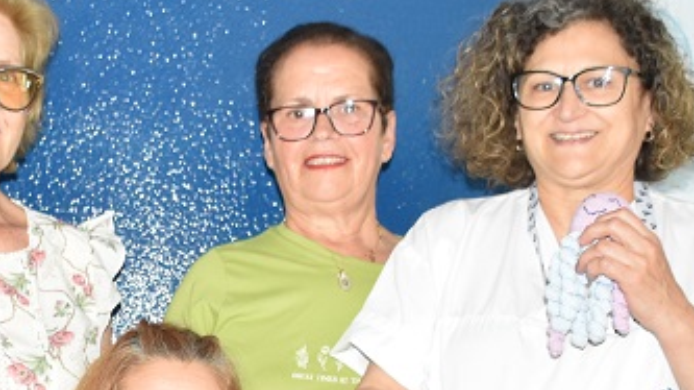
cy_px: 459
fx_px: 1564
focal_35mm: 85
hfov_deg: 24.8
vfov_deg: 13.8
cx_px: 188
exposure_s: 1/60
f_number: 3.5
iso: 1000
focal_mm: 18
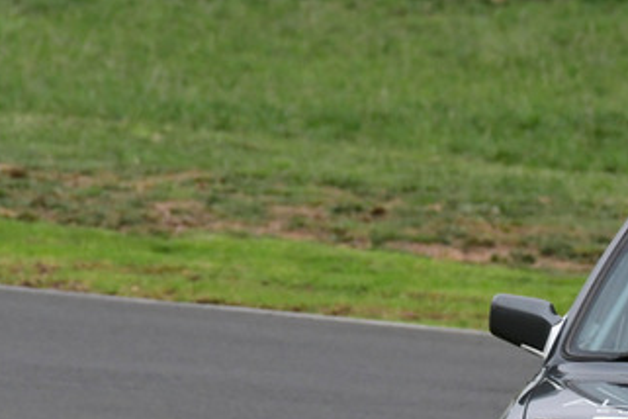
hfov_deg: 1.1
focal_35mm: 1869
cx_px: 710
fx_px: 32601
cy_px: 396
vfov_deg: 0.7
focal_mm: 500
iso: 1600
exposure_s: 1/640
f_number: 10
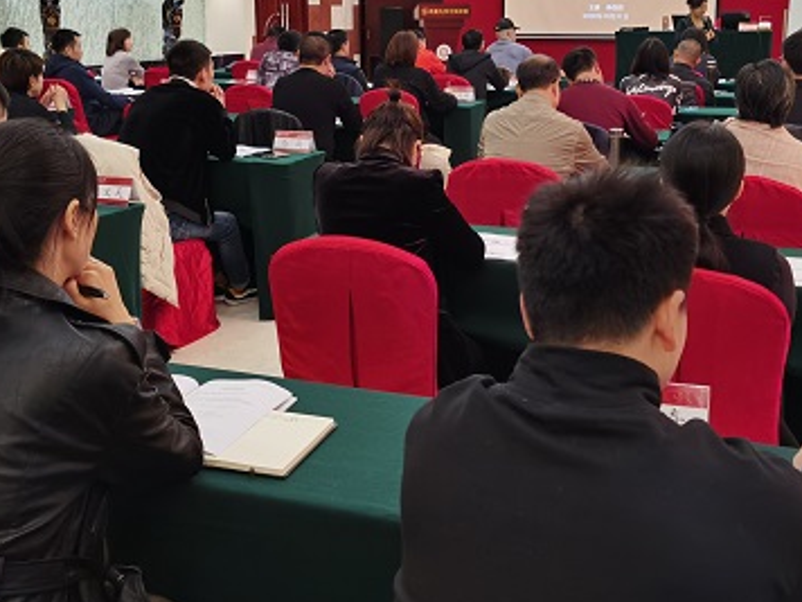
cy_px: 206
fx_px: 1043
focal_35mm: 45
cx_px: 426
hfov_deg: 42.1
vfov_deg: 32.0
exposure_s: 1/100
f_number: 1.6
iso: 320
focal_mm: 5.56
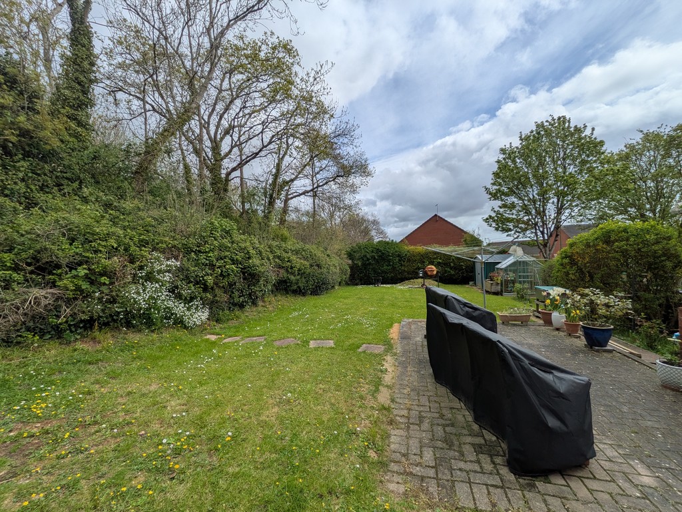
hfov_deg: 102.0
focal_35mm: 14
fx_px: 276
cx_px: 341
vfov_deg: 85.7
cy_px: 256
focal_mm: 1.83
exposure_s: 1/2915
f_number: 2.2
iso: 51
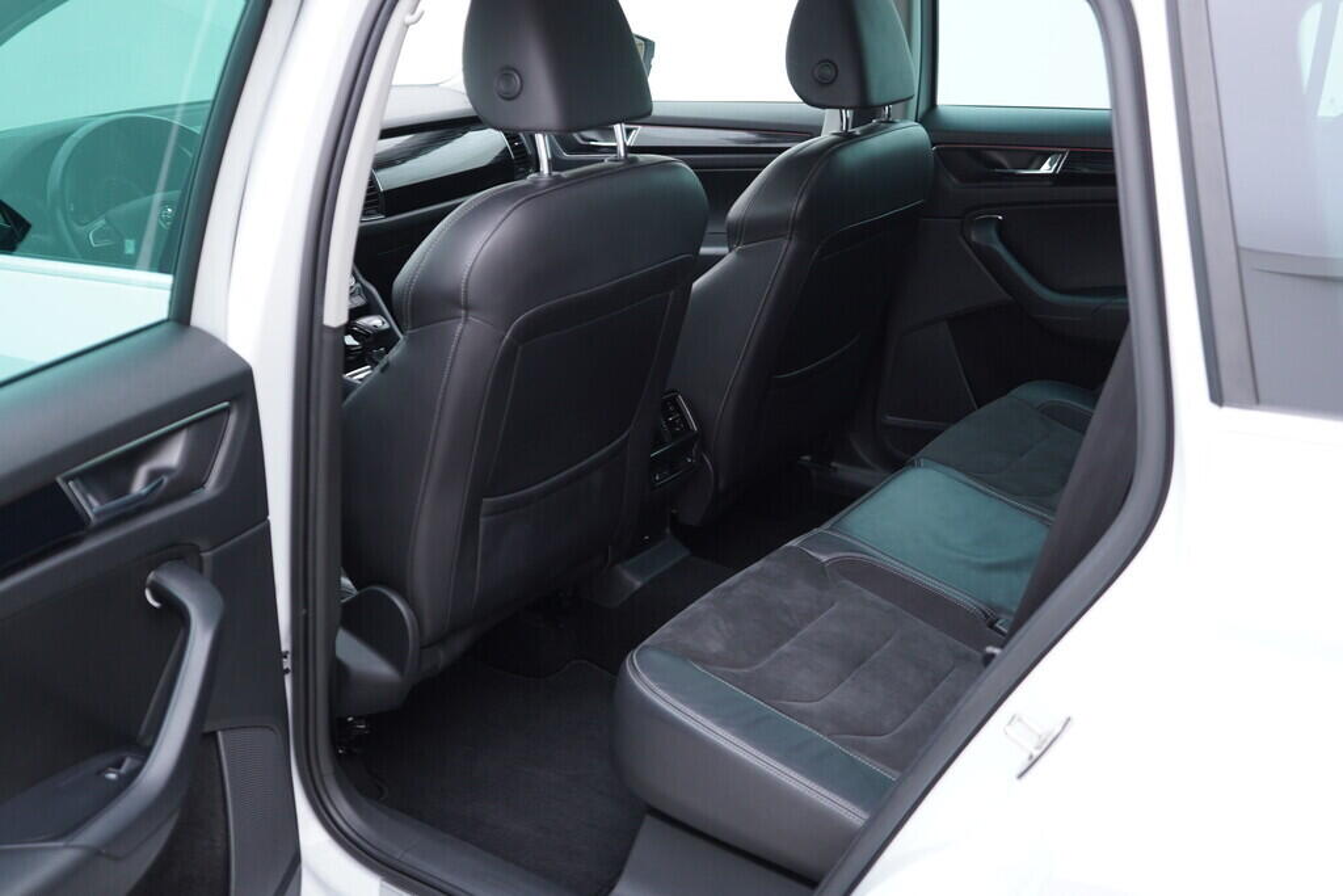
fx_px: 1343
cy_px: 448
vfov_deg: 36.9
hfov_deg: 53.1
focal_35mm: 36
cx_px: 672
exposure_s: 1/40
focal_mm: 24
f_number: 2.8
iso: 200
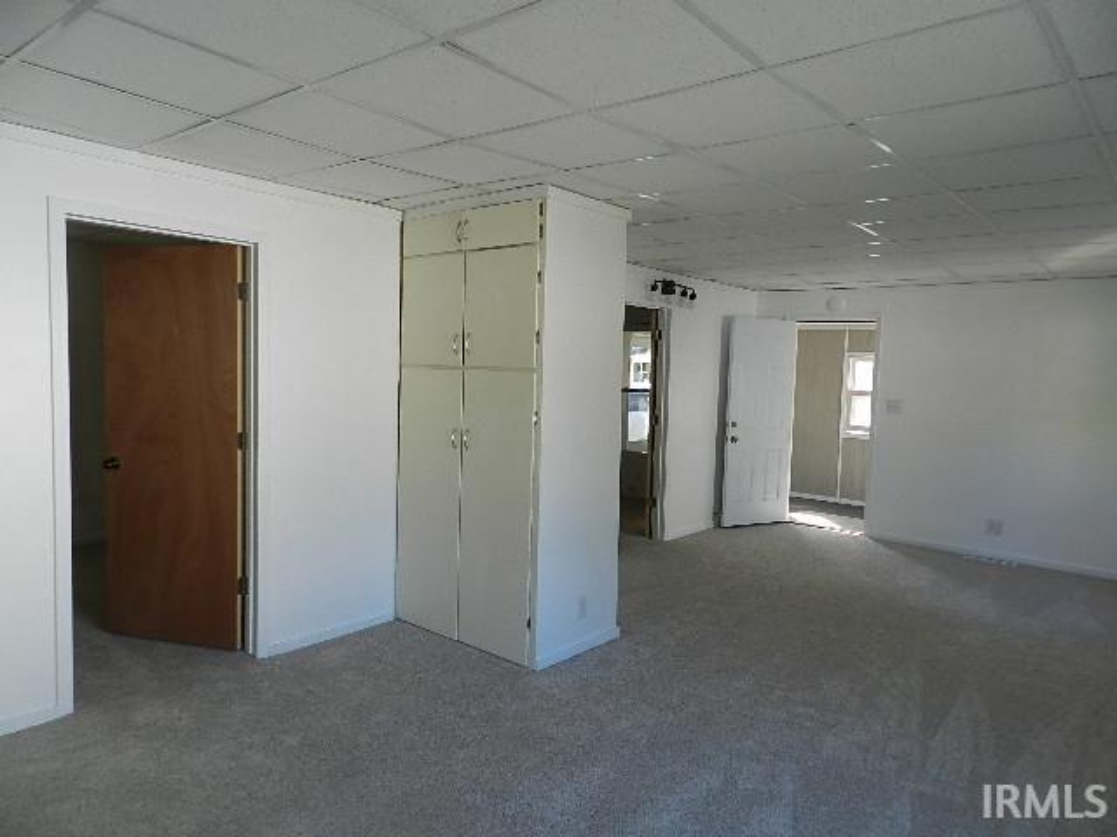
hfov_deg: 73.9
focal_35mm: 23
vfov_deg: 58.9
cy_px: 418
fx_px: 742
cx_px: 558
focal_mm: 4
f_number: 3.4
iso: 160
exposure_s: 1/60
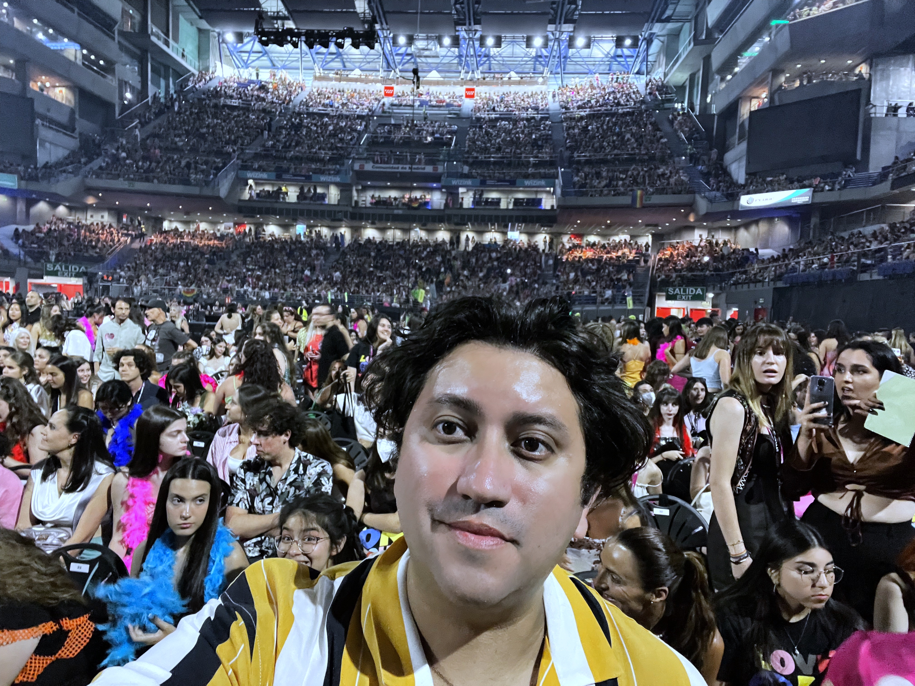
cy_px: 343
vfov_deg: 58.9
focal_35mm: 23
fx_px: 608
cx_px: 458
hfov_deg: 73.9
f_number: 2.2
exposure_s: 1/20
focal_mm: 2.71
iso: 640
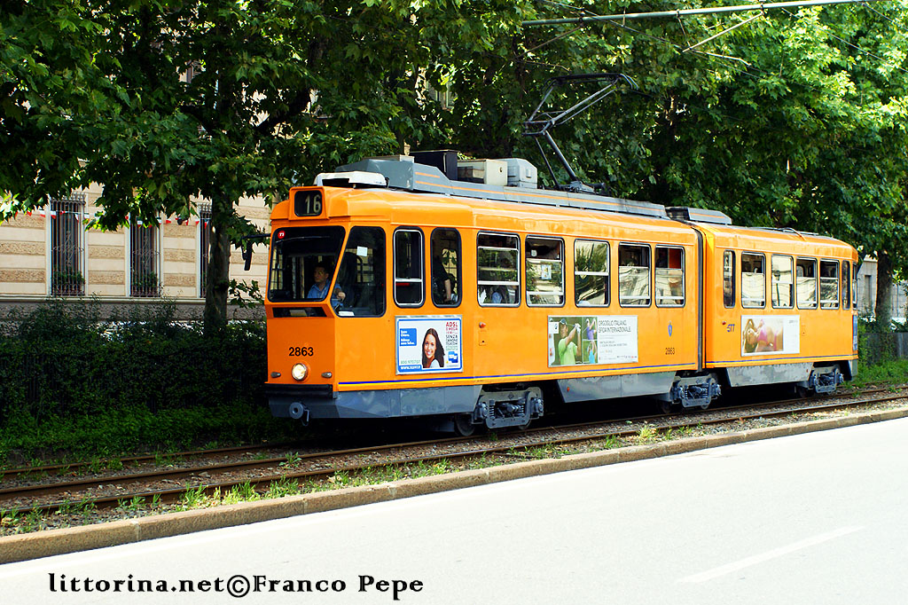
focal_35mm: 75
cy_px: 302
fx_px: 1891
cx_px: 454
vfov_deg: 18.2
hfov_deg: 27.0
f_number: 5
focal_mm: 50
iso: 400
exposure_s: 1/400
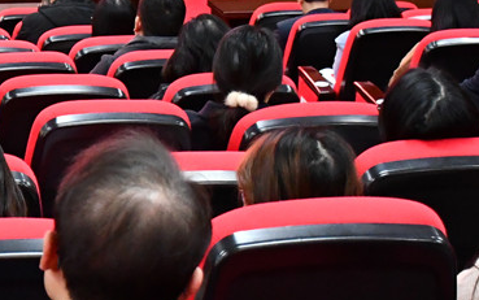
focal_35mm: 149
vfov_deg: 8.8
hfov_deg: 13.3
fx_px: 1946
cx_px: -215
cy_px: 64
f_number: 3.8
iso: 3200
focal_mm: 24
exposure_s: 1/90
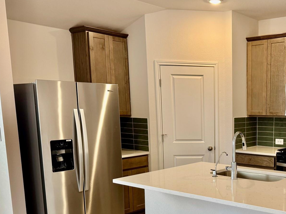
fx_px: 339
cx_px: 238
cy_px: 166
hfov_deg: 43.2
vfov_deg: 34.2
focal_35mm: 41
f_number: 1.78
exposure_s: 1/120
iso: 125
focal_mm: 6.76
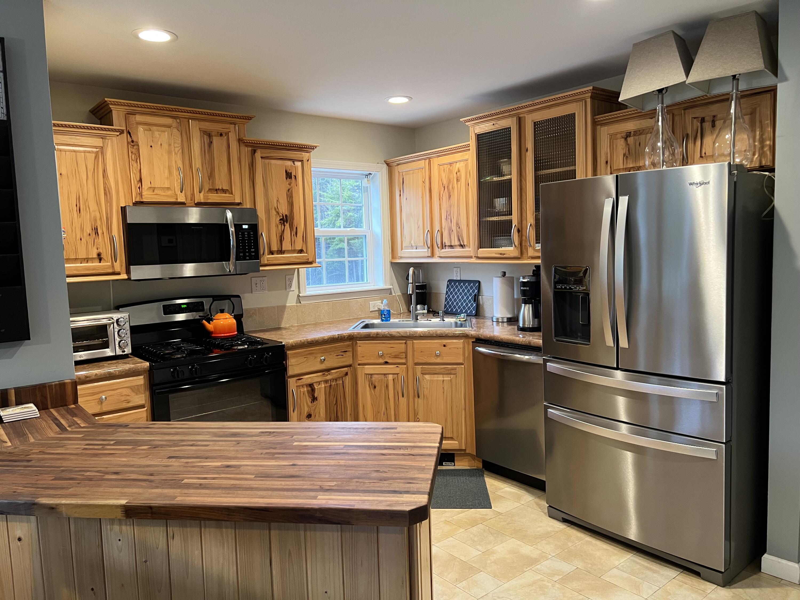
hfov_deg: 67.3
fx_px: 601
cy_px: 300
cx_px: 400
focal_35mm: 26
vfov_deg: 53.1
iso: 160
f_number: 1.5
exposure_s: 1/60
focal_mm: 5.7
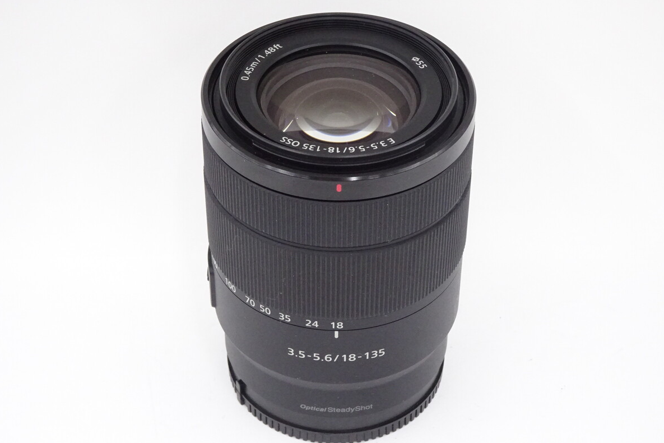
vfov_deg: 17.3
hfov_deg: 25.7
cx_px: 330
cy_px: 224
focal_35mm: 79
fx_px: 1457
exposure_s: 1/80
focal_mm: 12.87
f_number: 5
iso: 800
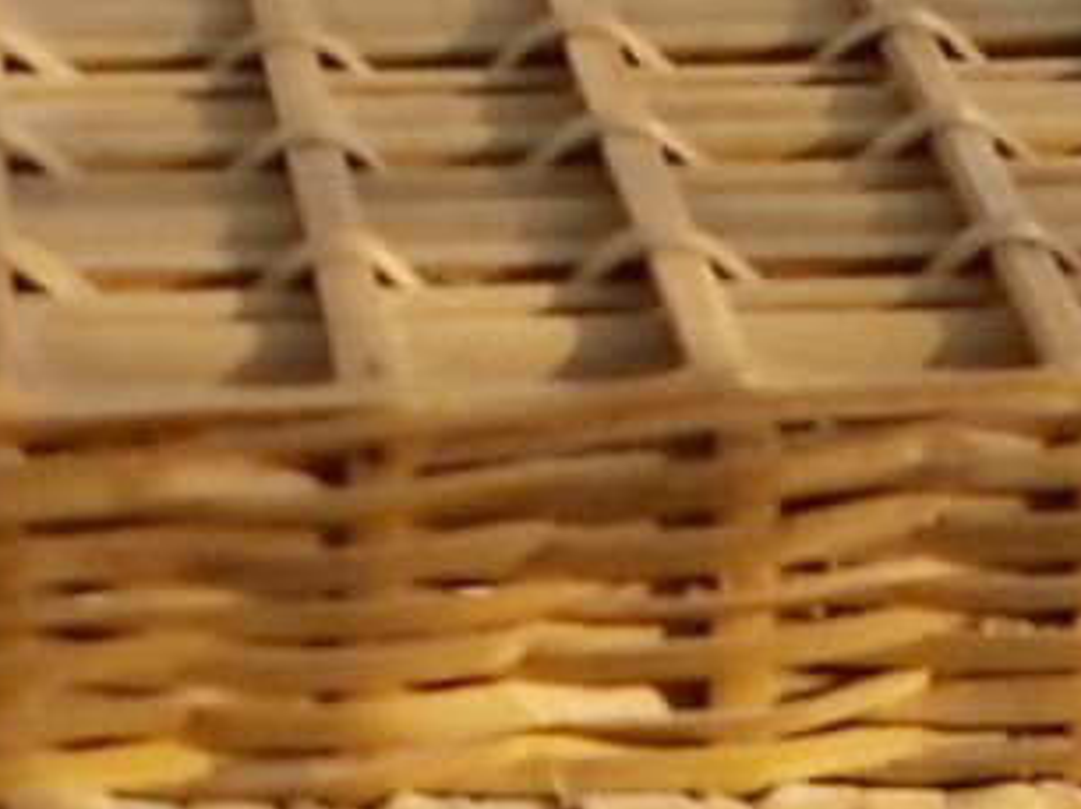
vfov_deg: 10.2
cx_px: 413
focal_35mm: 136
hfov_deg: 14.5
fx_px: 4244
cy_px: 1523
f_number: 3.2
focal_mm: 4.6
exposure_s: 1/250
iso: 80
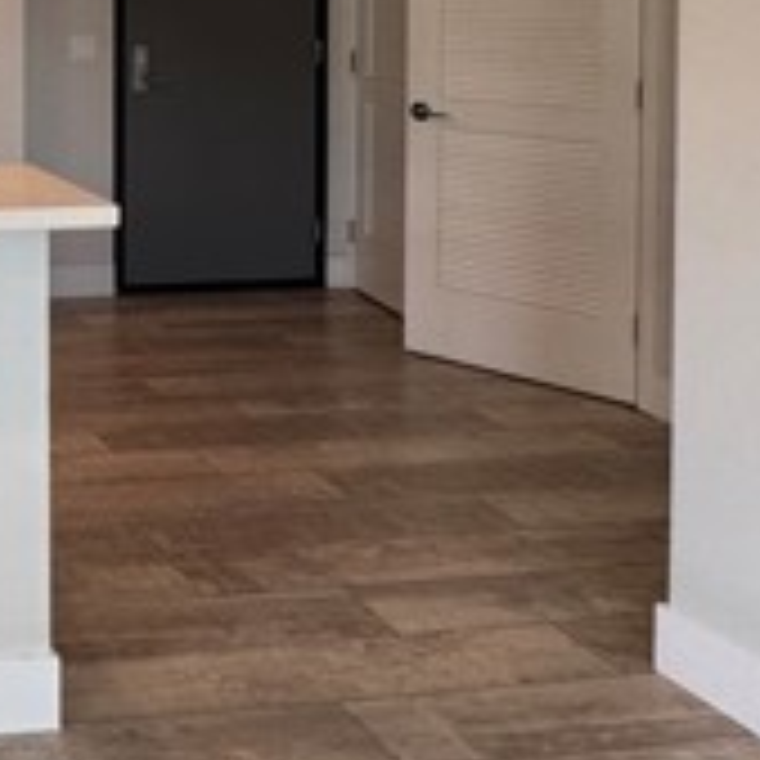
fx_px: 1167
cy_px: 0
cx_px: -283
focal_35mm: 47
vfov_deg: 33.1
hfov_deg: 28.1
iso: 125
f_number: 2.2
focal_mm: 2.22
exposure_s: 1/120
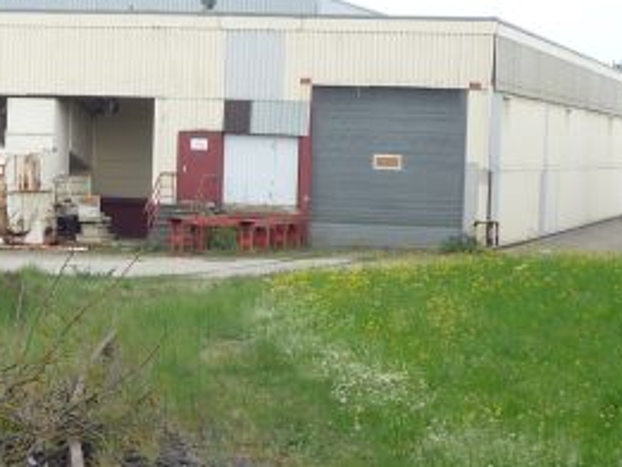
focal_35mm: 136
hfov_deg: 14.4
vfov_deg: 10.9
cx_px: 83
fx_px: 2445
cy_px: 260
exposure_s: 1/200
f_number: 4.5
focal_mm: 7.5
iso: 100
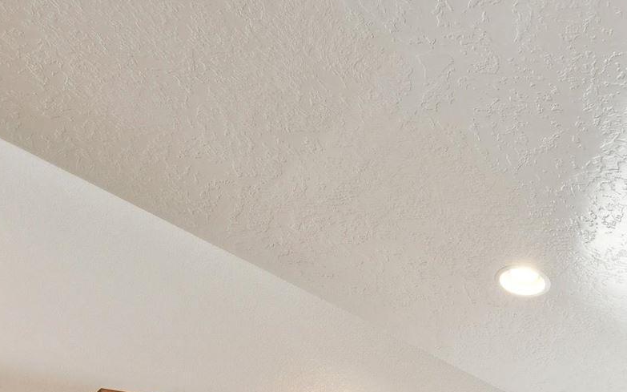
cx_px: 326
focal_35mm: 64
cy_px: 744
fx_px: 1100
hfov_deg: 31.8
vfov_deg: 16.3
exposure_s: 1/15
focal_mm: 16.1
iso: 400
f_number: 13
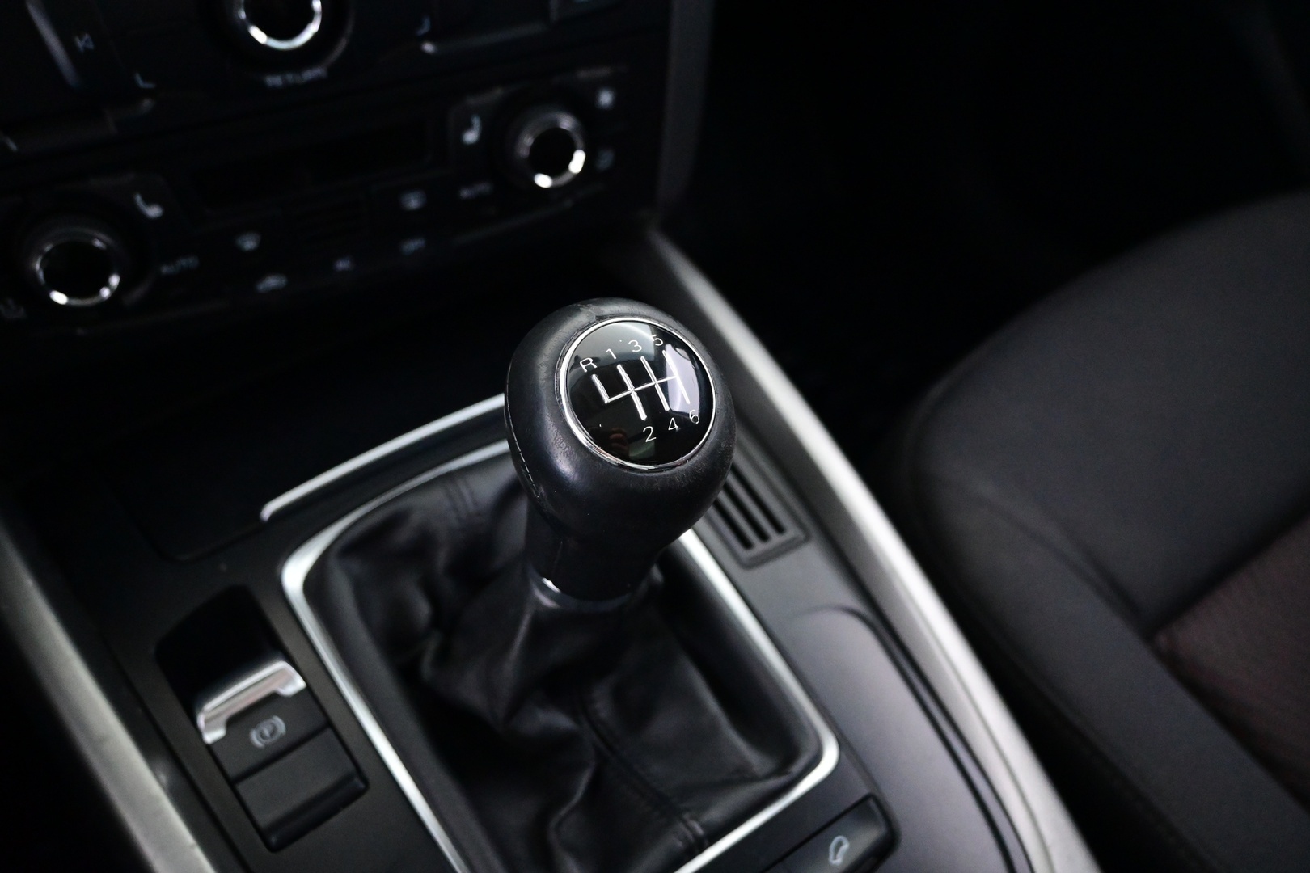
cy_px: 436
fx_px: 1064
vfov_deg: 44.6
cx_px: 655
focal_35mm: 29
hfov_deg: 63.2
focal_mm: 19.5
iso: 5600
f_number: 3.8
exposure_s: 1/30
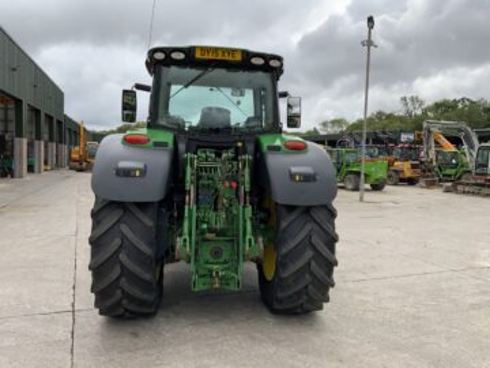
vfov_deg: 48.2
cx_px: 245
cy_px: 184
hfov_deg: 61.7
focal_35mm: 29
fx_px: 411
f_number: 1.8
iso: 16
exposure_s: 1/1451
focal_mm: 3
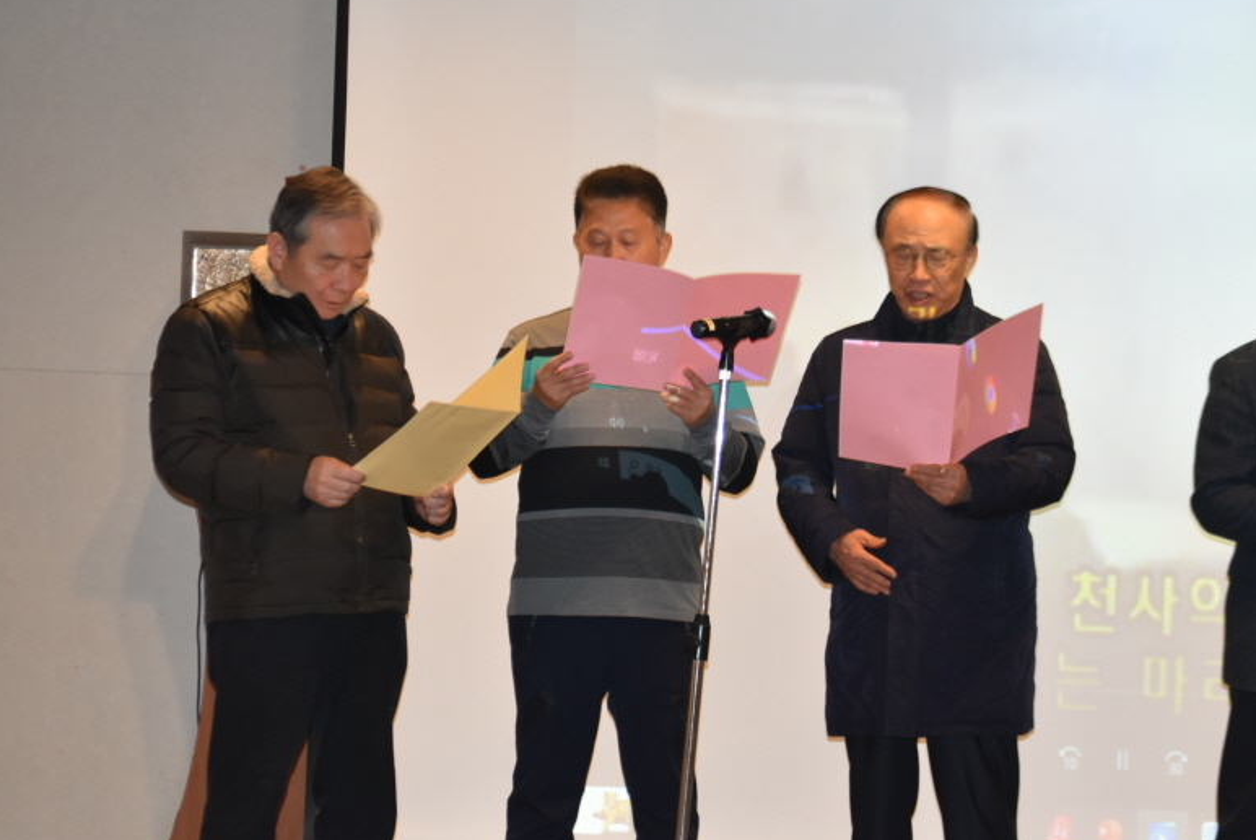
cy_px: 454
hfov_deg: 15.1
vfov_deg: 10.1
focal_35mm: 136
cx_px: 752
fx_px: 4748
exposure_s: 1/80
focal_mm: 70
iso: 800
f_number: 4.5
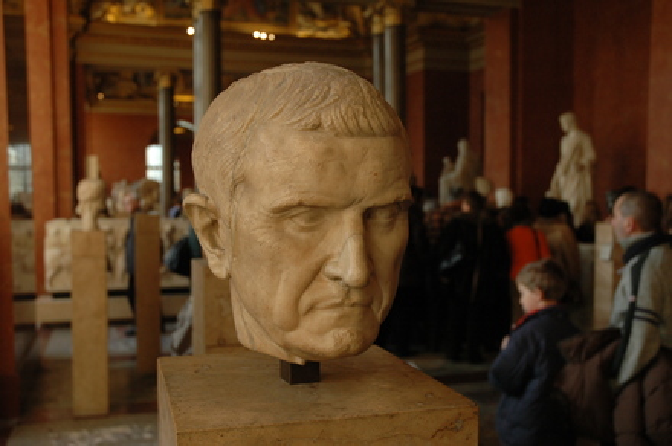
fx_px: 755
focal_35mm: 40
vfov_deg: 32.9
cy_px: 223
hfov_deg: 48.0
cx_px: 336
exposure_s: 1/125
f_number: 5.6
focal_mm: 27
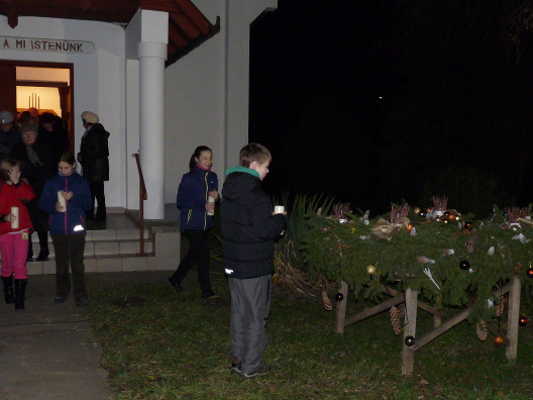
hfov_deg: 46.8
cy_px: 217
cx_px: 258
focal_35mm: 40
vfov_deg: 35.9
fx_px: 616
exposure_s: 1/60
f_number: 2.8
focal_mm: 4.8
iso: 320
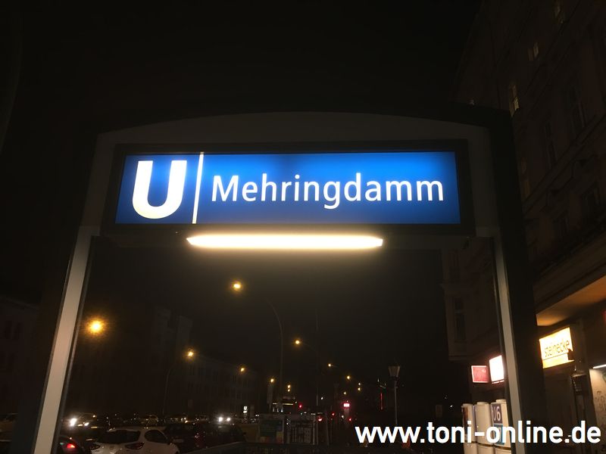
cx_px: 303
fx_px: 508
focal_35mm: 29
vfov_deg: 48.2
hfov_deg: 61.7
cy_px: 227
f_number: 2.2
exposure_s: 1/10
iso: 100
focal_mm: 4.15
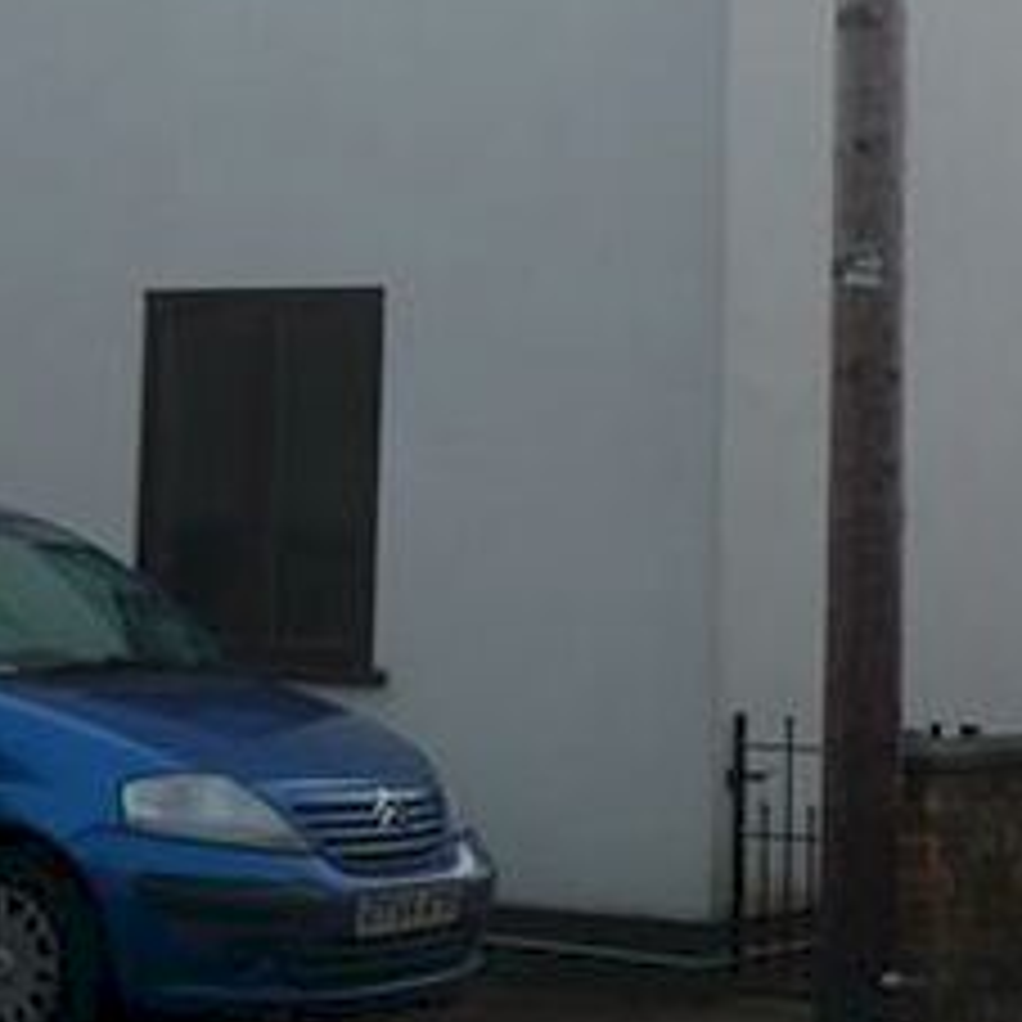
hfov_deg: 17.6
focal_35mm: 98
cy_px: 115
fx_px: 3273
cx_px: 261
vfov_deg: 17.5
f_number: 4
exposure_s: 1/250
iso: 100
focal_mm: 6.4
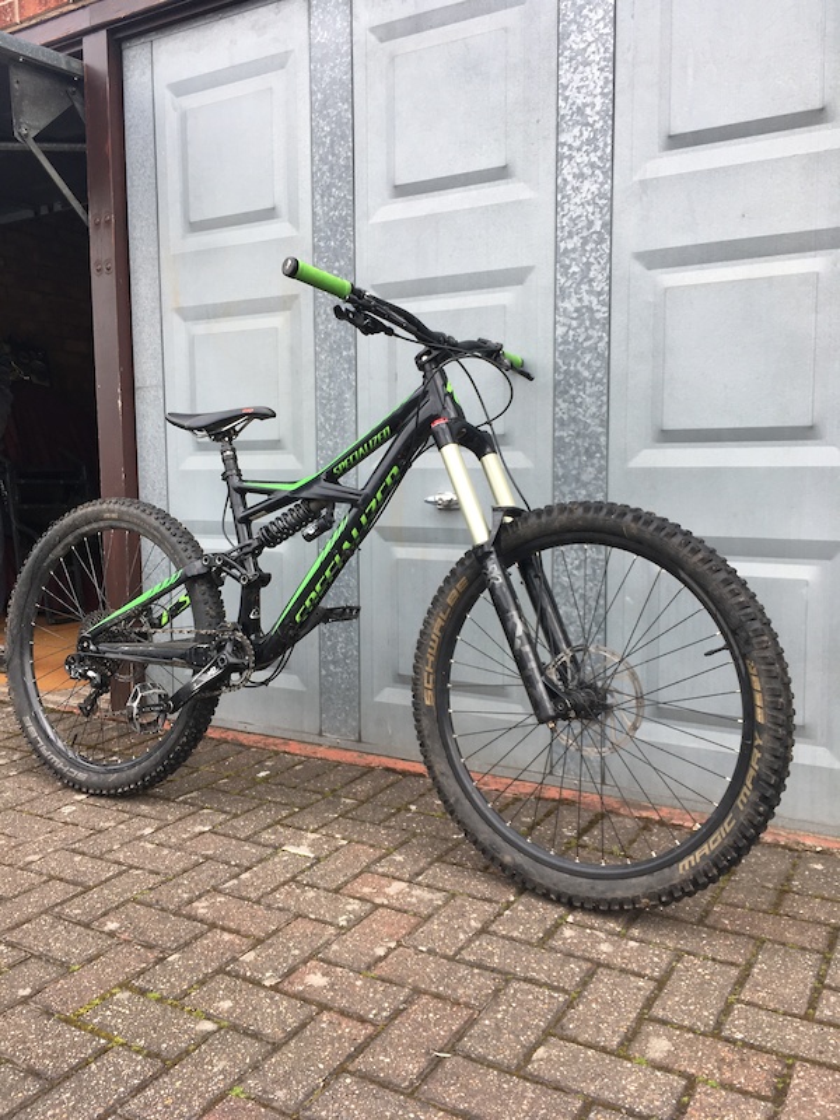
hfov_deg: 48.2
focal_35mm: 29
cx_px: 420
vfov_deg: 61.7
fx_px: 938
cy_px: 560
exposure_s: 1/346
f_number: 2.2
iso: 25
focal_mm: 4.15
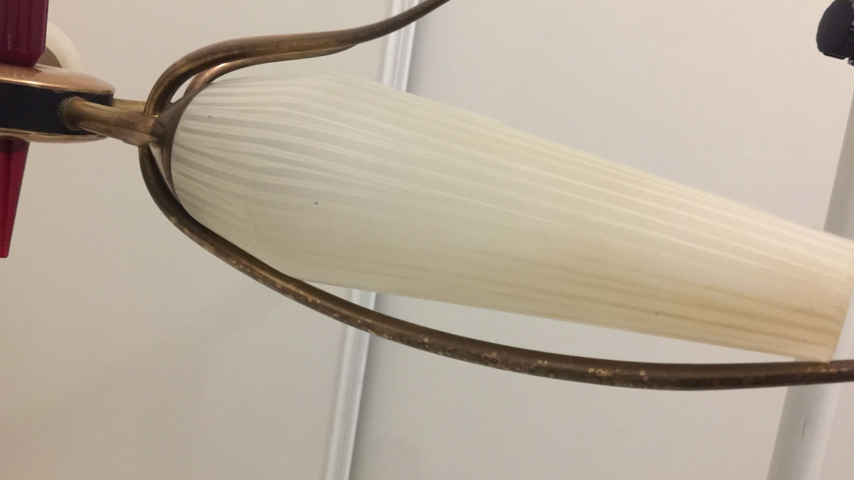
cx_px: 430
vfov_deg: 36.7
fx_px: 725
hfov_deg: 61.0
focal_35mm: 32
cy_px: 259
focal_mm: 4.15
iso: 125
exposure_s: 1/17
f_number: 2.2
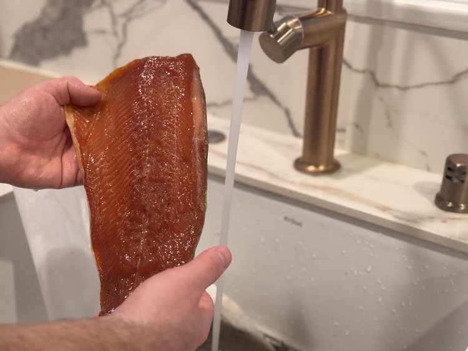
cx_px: 234
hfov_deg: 39.7
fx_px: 649
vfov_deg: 30.2
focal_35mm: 48
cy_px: 176
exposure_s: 1/60
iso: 200
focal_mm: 6.76
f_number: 1.78
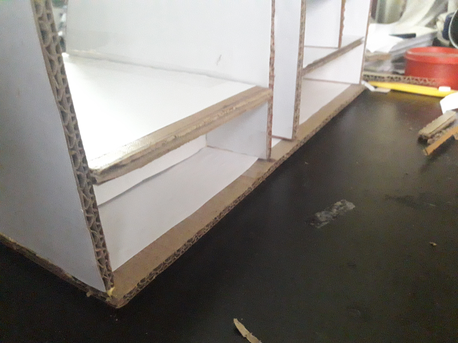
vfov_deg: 49.7
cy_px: 172
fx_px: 370
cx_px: 229
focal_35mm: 28
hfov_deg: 63.4
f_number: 1.9
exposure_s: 1/25
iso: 800
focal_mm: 3.7
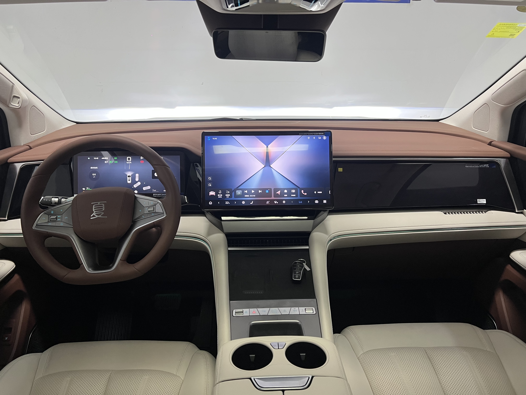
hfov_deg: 67.3
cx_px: 263
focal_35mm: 26
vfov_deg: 53.1
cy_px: 198
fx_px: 395
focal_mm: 5.7
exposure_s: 1/60
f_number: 1.5
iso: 160
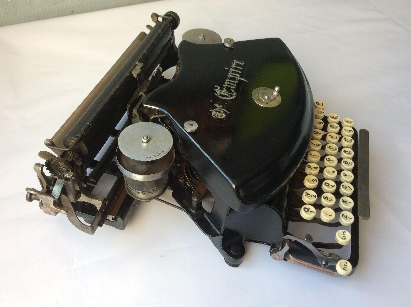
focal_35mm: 32
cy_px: 154
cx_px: 206
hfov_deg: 56.9
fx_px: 379
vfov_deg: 44.1
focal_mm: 3.3
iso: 32
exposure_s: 1/50
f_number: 2.4
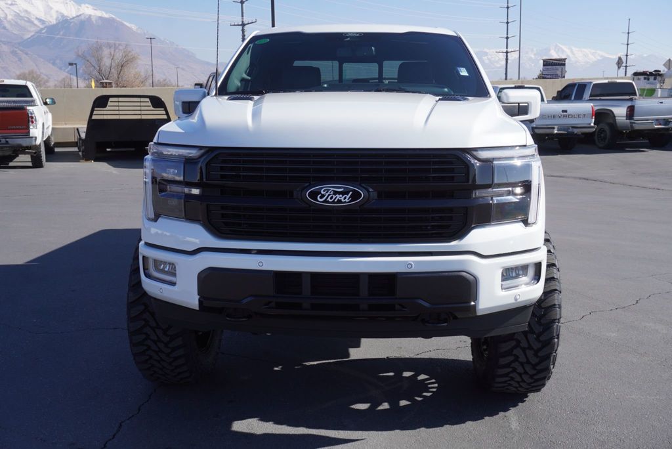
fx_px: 672
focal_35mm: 36
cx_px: 336
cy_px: 224
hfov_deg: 53.1
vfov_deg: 36.9
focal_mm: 24
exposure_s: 1/250
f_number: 8
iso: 100
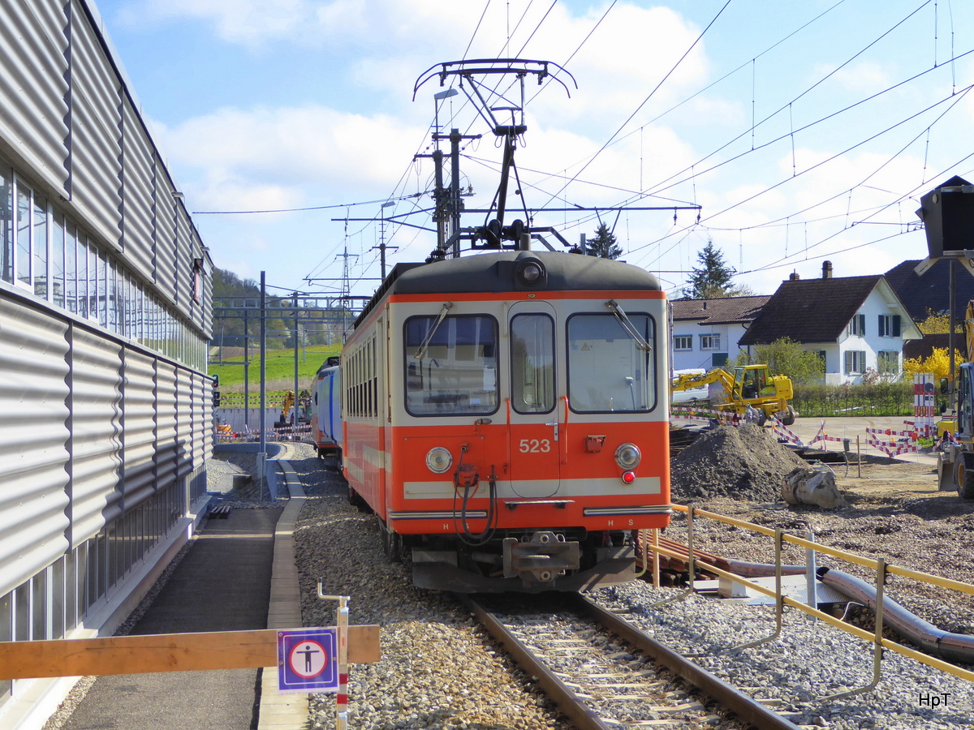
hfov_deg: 24.7
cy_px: 365
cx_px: 487
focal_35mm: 79
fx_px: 2223
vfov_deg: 18.7
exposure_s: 1/320
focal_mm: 13.2
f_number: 4.6
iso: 125
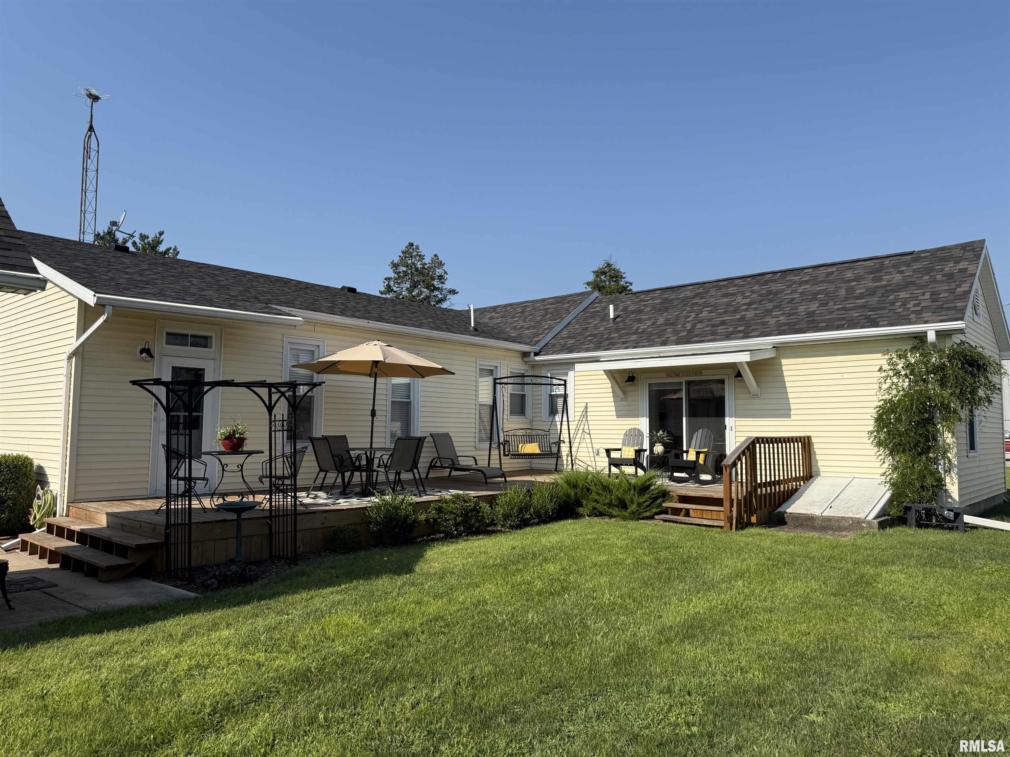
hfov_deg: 71.6
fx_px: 700
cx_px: 505
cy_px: 378
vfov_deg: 56.8
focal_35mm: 24
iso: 80
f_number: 1.78
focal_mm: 6.76
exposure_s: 1/5319
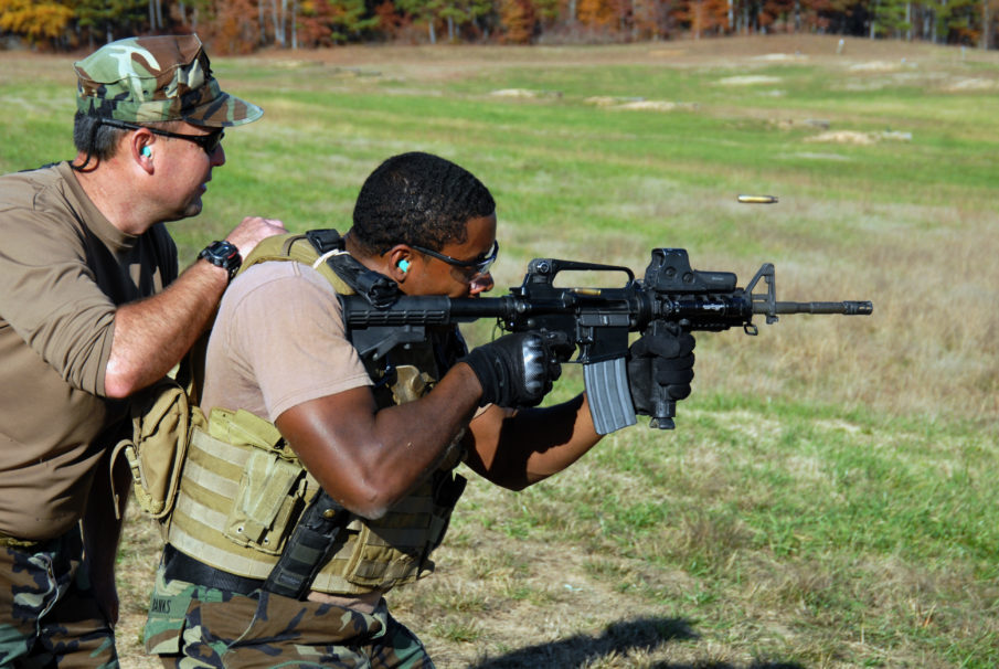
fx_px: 2417
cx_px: 500
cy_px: 334
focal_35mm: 87
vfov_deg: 15.8
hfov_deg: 23.3
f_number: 7.1
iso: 250
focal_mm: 58
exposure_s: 1/800
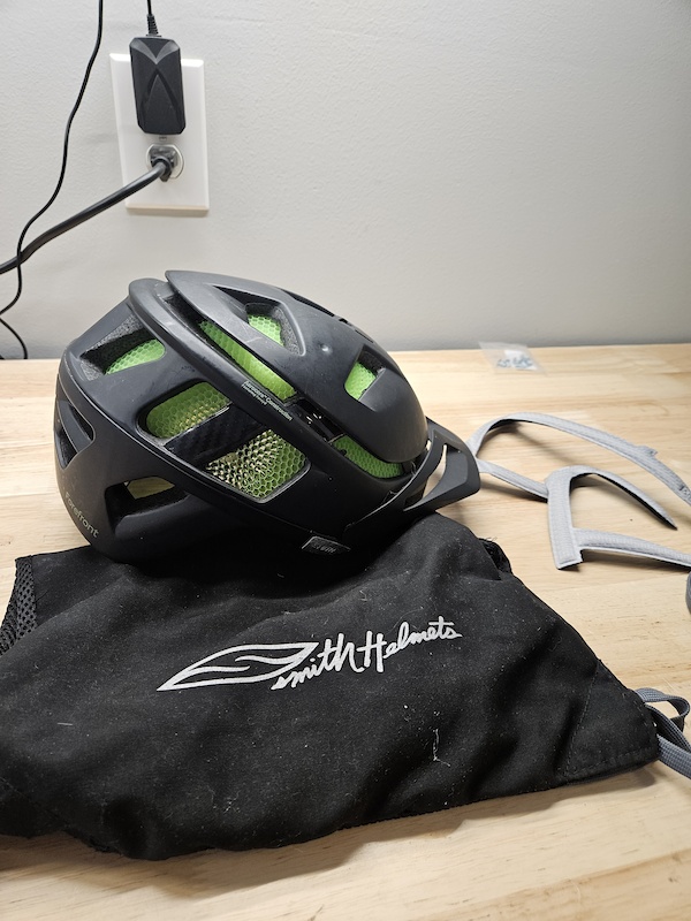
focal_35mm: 23
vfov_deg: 73.9
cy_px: 460
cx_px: 346
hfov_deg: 58.9
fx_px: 612
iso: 400
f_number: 1.8
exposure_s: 1/170
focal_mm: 5.4
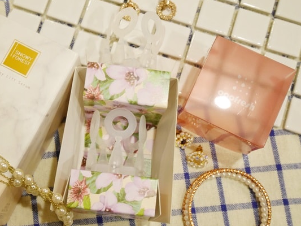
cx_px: 119
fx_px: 478
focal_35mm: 55
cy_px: 121
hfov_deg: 34.8
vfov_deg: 26.6
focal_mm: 22
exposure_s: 1/50
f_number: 4.9
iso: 2000
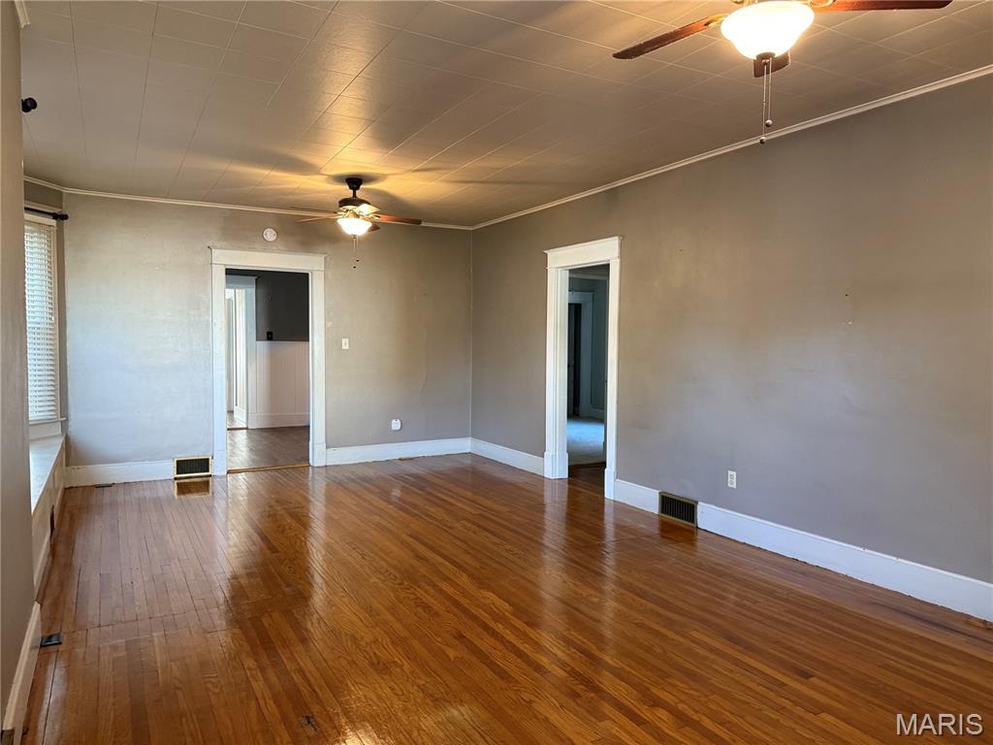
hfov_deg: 71.6
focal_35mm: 24
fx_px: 688
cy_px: 372
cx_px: 496
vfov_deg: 56.8
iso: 320
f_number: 1.78
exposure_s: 1/60
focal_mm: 6.76
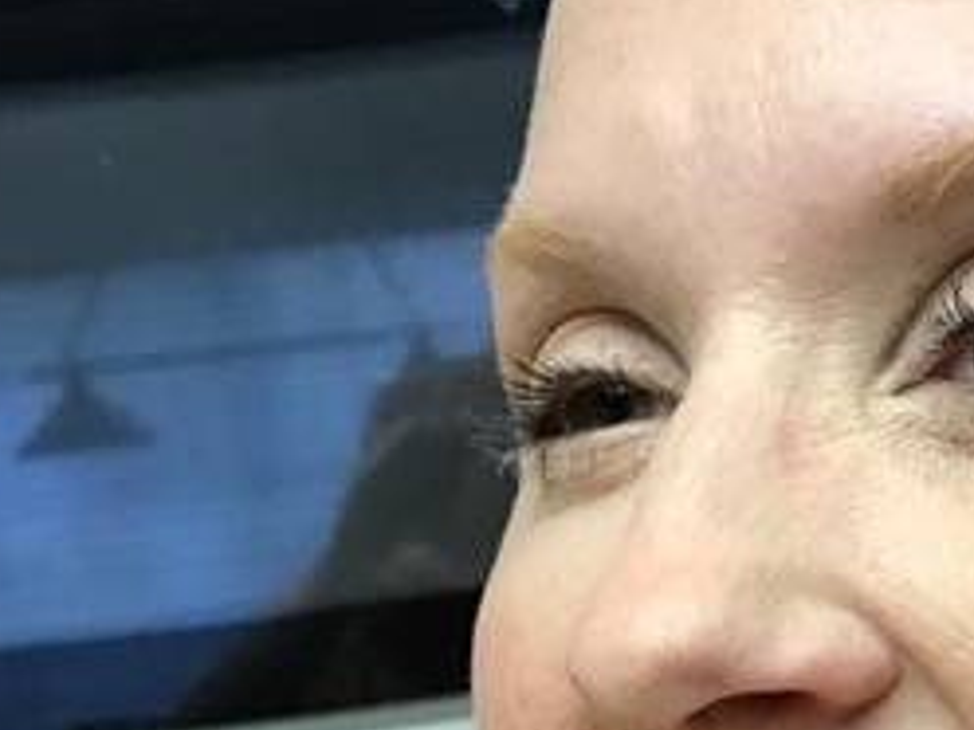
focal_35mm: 96
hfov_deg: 20.1
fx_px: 2701
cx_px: 852
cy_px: 914
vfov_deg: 14.8
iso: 40
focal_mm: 3.99
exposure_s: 1/30
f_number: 1.8
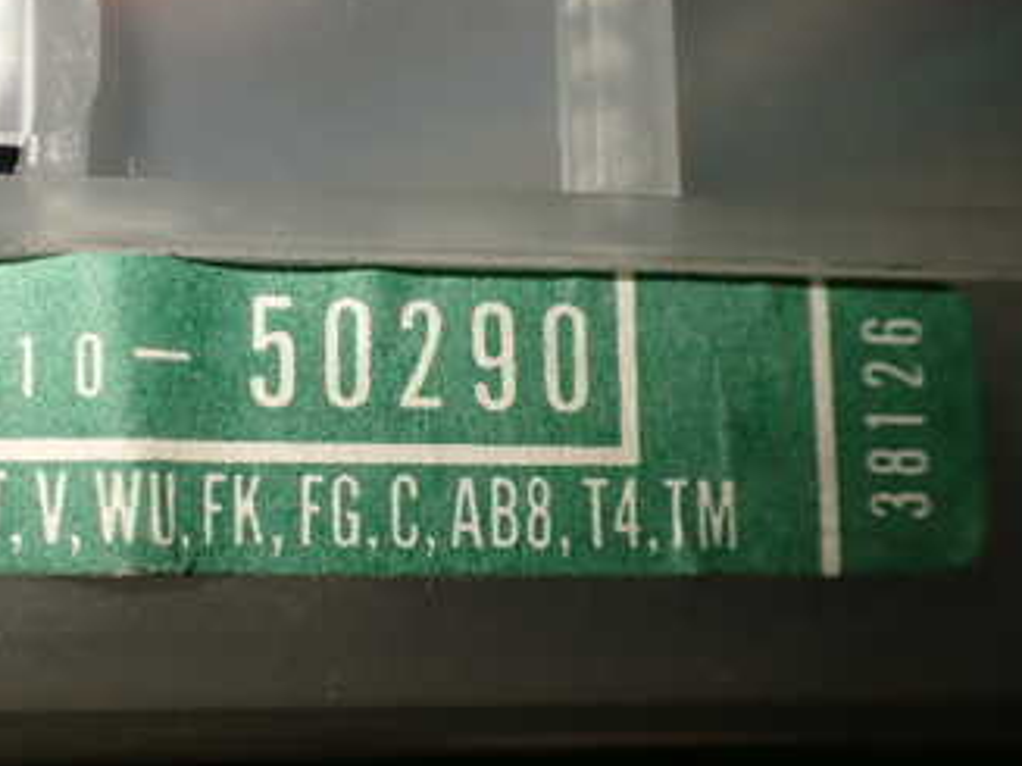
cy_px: 360
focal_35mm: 55
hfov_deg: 33.6
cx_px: 159
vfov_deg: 26.5
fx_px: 1623
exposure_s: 1/125
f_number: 2.3
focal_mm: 5.4
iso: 160
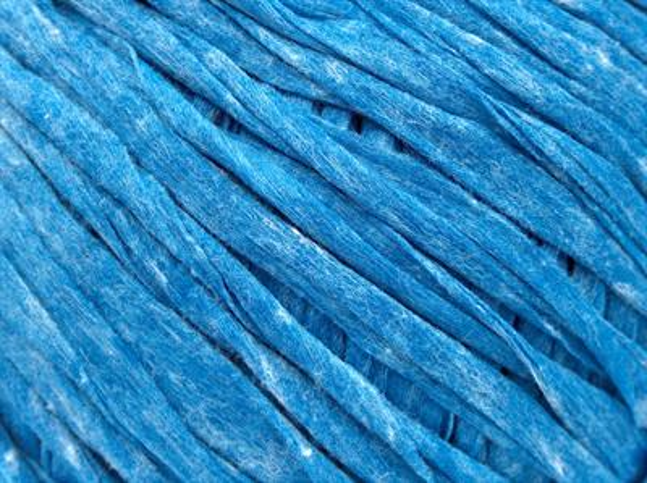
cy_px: 242
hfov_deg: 23.3
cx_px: 324
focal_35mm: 84
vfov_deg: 17.5
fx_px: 1568
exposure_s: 1/49
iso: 200
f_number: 2.9
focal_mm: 17.25
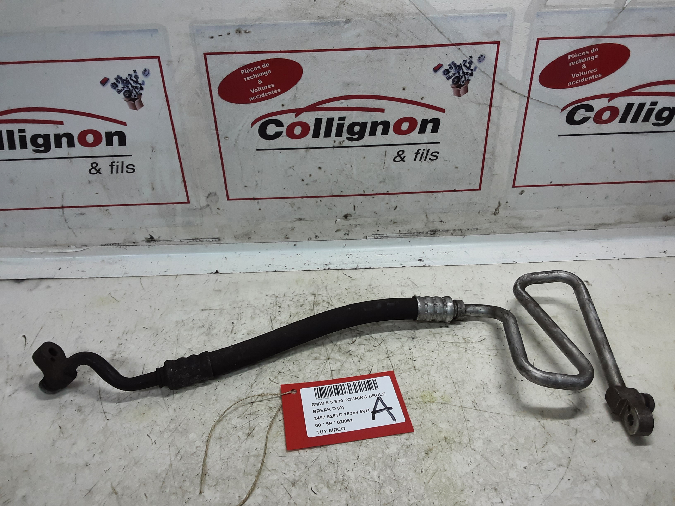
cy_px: 253
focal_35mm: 27
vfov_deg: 51.4
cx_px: 338
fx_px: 526
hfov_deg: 65.3
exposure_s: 1/50
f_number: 1.9
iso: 80
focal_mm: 2.91
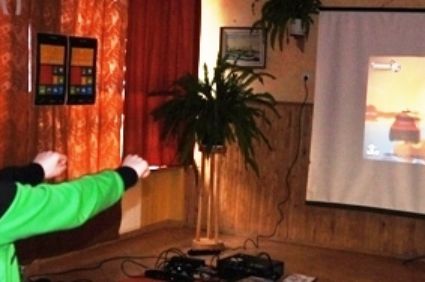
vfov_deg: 22.2
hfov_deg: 32.9
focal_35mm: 61
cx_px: 210
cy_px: 145
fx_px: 719
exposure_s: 1/20
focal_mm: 18
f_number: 3.5
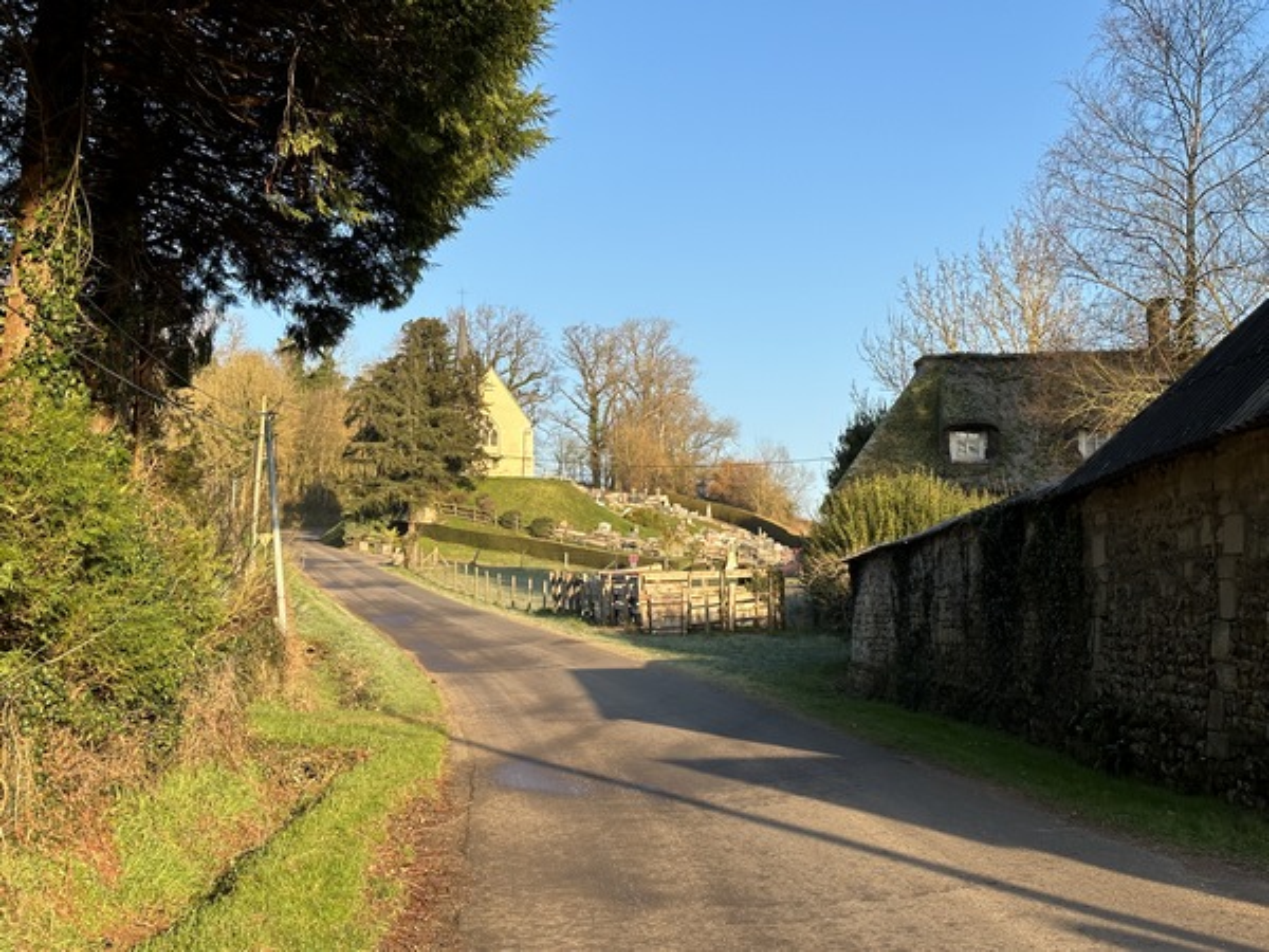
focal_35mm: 48
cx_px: 634
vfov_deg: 30.3
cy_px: 476
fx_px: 1760
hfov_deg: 39.7
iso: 64
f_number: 1.78
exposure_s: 1/1475
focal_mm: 6.86
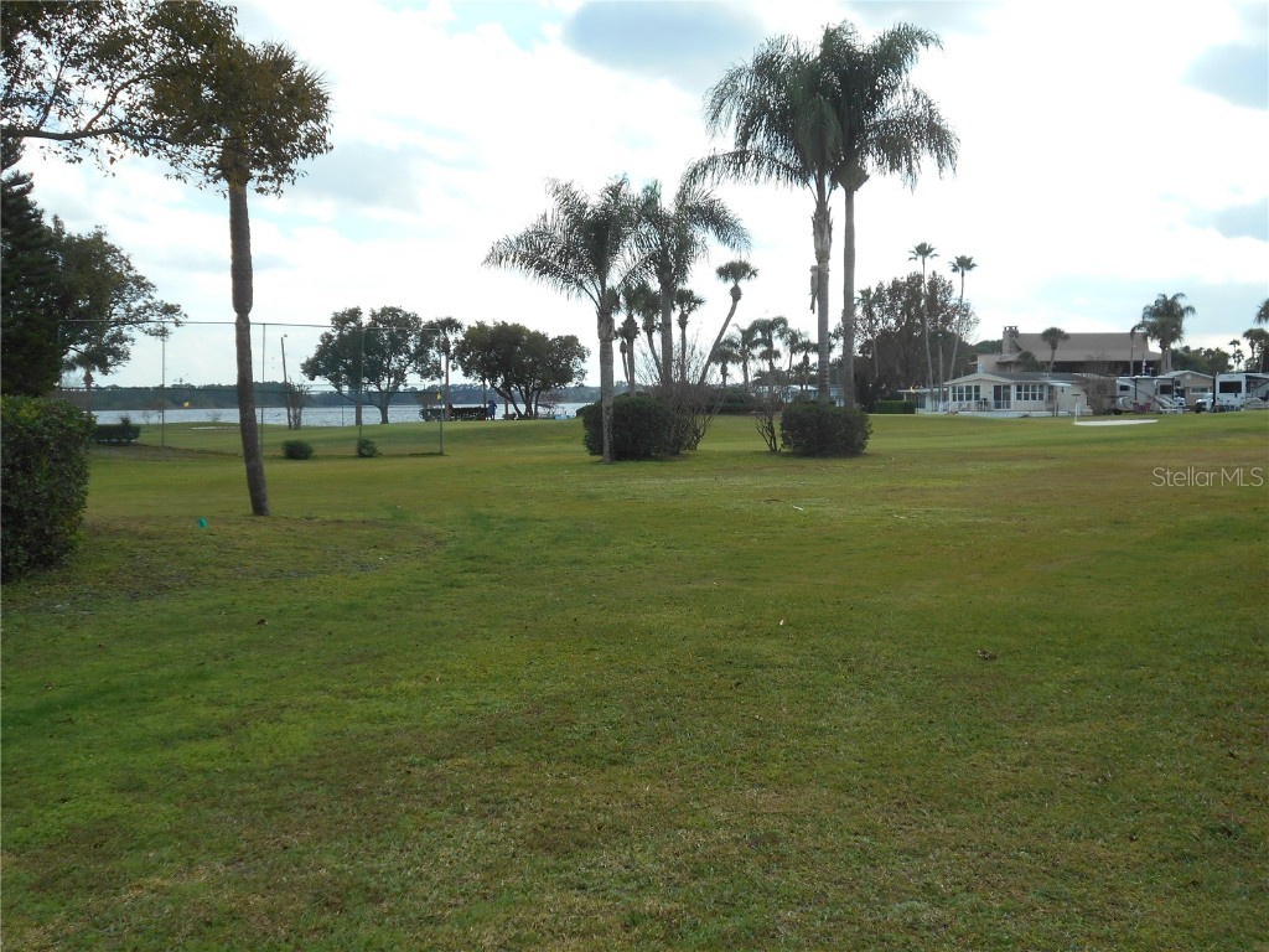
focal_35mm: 37
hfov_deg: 50.1
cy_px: 476
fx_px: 1356
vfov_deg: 38.7
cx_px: 634
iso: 80
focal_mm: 6.7
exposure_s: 1/500
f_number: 3.9
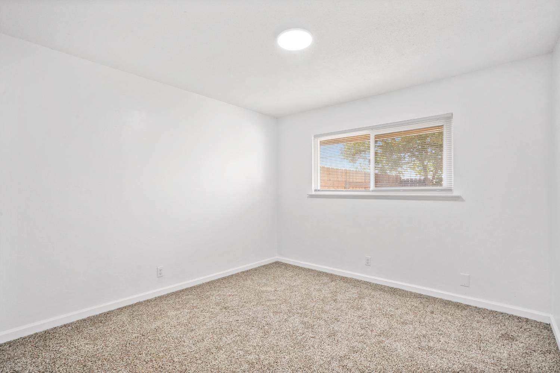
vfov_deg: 73.7
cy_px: 186
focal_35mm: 16
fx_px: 249
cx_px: 280
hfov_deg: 96.7
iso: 5000
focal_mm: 16
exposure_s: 1/30
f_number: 11
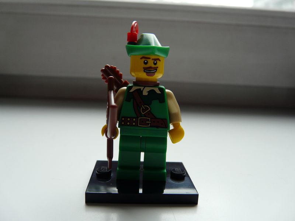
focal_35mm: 28
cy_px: 110
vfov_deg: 49.7
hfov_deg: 63.4
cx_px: 148
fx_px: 239
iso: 100
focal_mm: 4.6
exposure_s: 1/80
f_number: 2.8
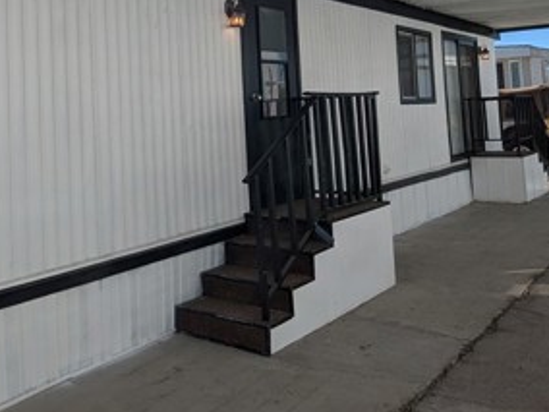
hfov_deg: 51.1
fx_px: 571
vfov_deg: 38.0
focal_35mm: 36
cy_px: 75
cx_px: 222
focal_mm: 2.35
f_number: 2.2
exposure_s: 1/2381
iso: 35
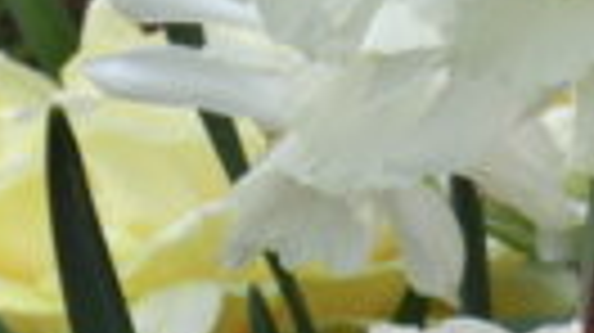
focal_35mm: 611
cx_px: 529
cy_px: 299
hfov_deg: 3.5
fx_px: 9616
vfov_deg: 2.0
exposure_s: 1/125
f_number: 5.9
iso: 100
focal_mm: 29.5
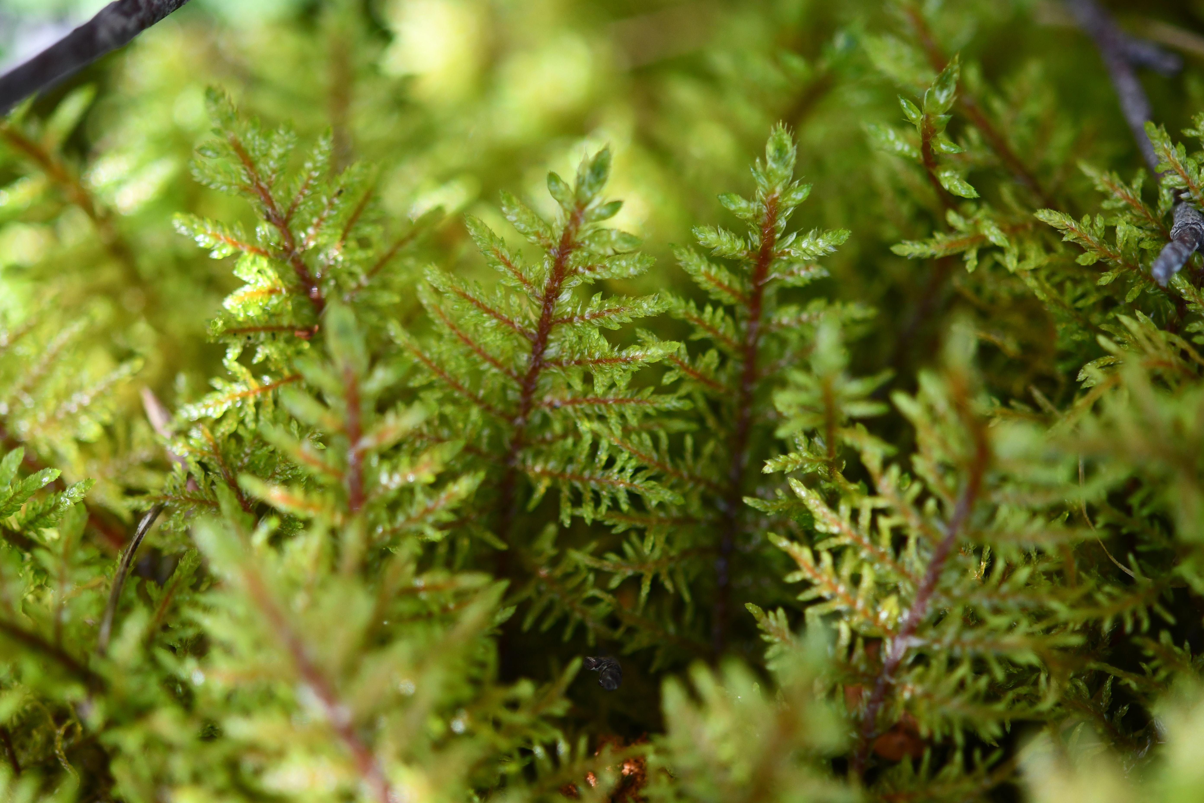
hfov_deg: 22.6
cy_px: 402
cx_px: 602
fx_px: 3010
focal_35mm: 90
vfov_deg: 15.2
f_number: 3.2
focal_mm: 60
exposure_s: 1/250
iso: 900
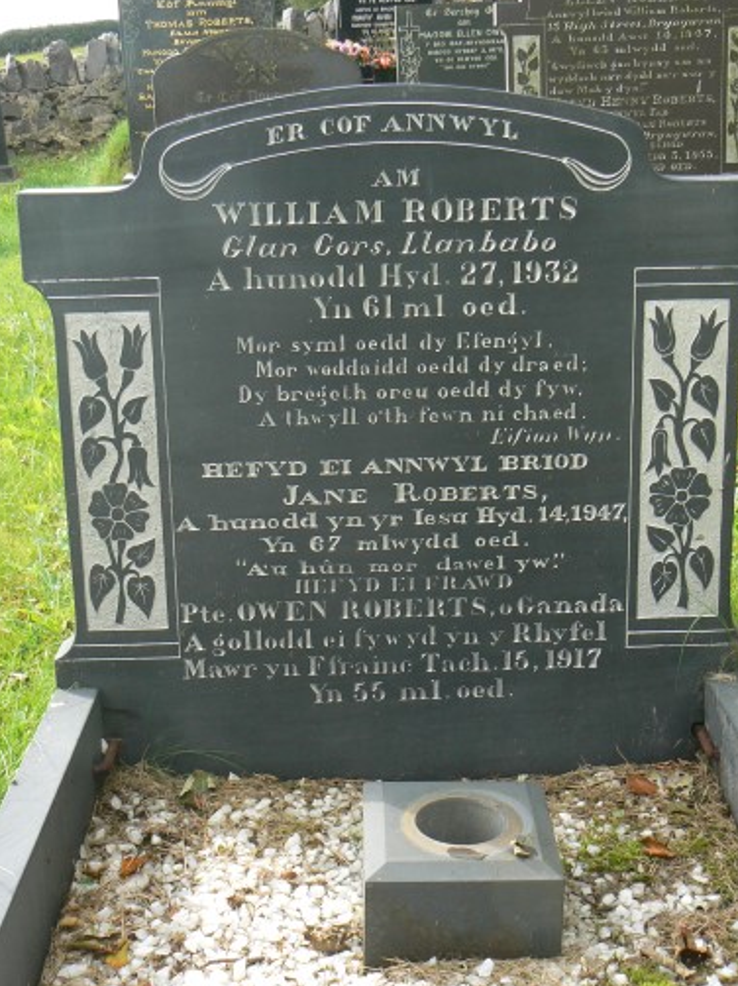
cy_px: 511
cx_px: 406
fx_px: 1565
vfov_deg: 34.9
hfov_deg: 26.5
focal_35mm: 55
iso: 80
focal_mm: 7.7
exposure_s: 1/100
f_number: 5.6
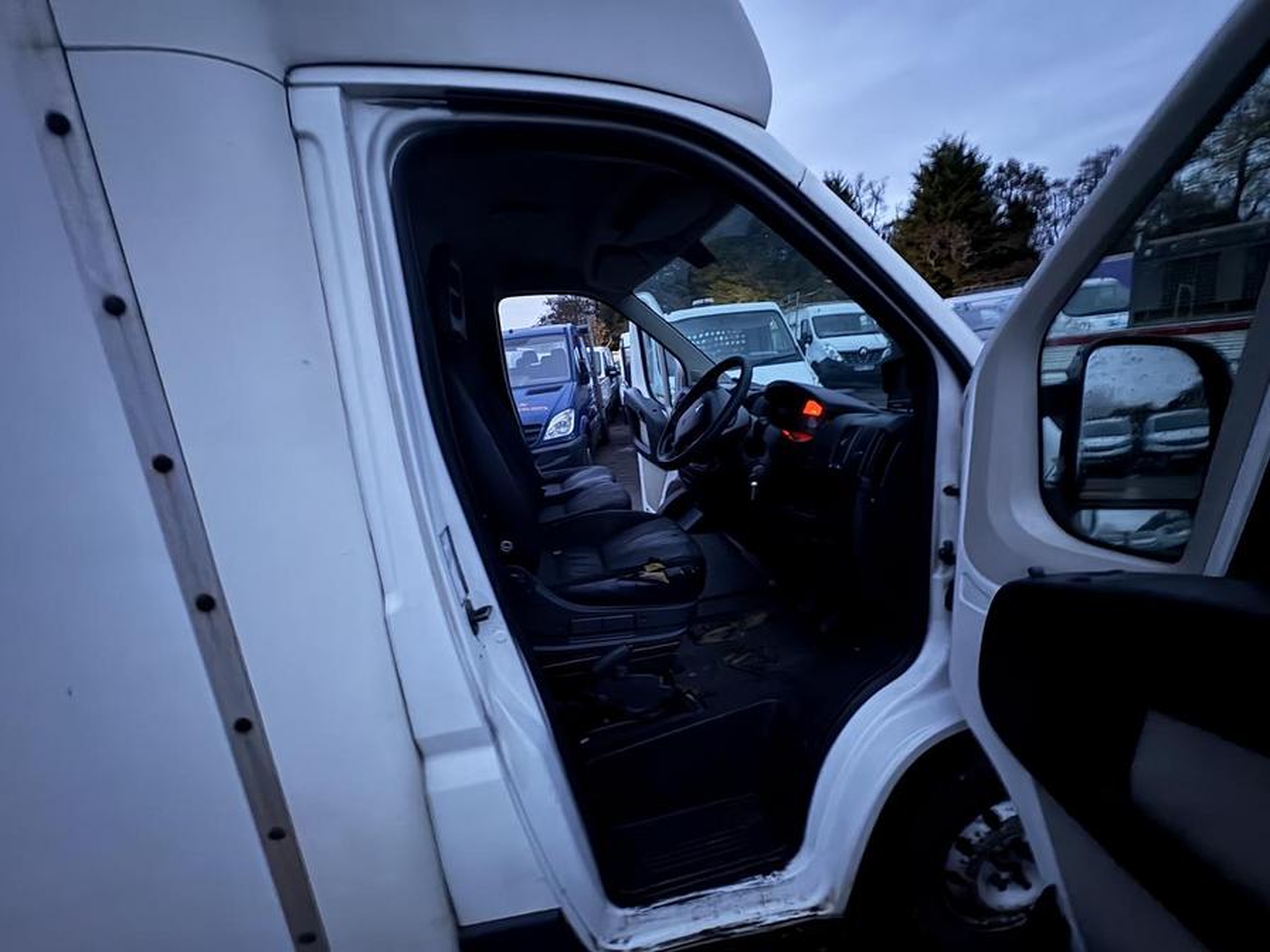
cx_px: 635
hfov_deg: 102.1
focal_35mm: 14
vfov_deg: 85.7
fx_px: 514
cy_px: 476
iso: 1000
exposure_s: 1/8
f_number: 2.2
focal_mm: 2.22
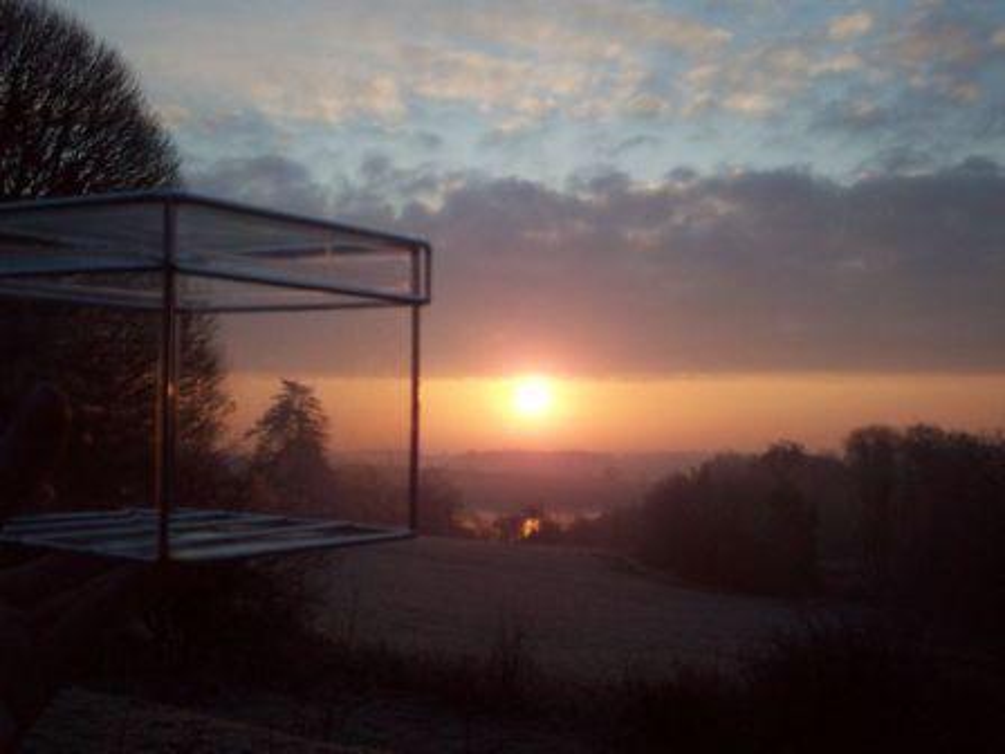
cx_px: 502
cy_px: 377
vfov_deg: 31.5
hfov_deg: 41.2
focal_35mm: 46
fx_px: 1336
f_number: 3.1
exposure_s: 1/640
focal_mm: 7.6
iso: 80
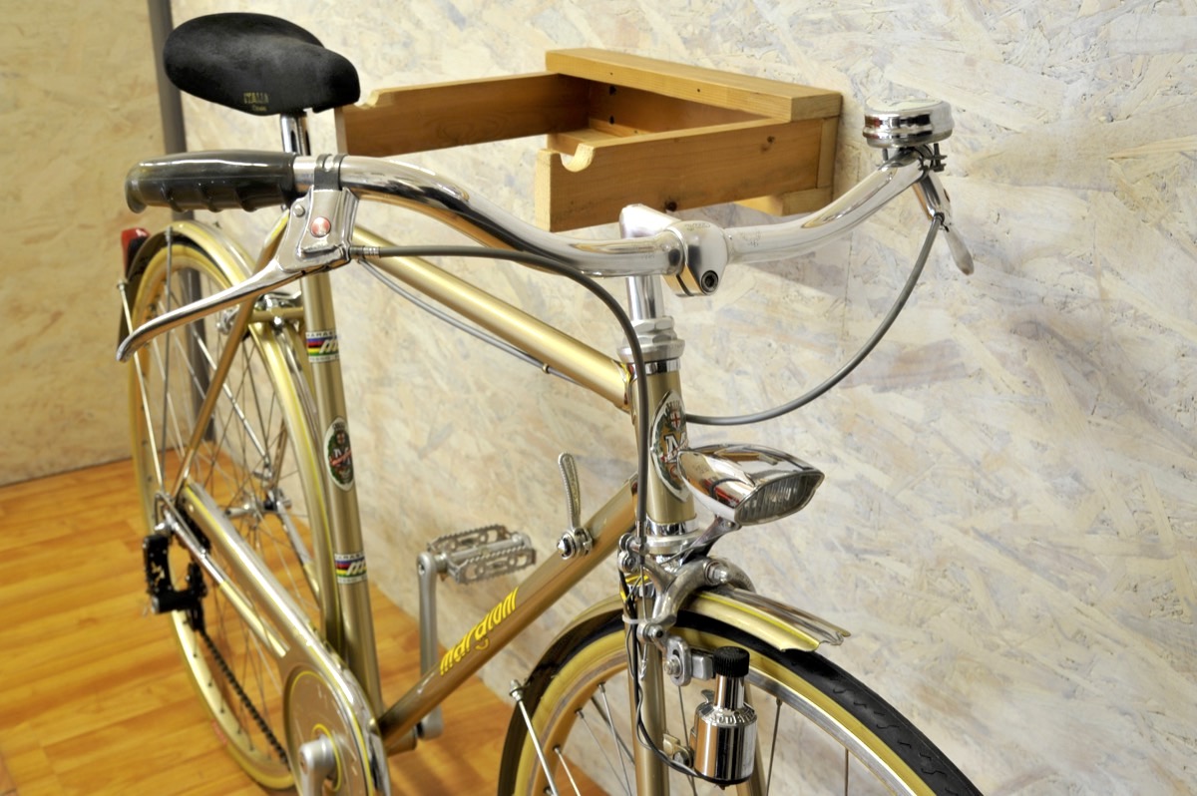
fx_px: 1329
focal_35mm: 40
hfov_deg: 48.5
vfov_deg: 33.3
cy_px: 398
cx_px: 598
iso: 800
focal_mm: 40
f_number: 10
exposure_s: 1/2.5
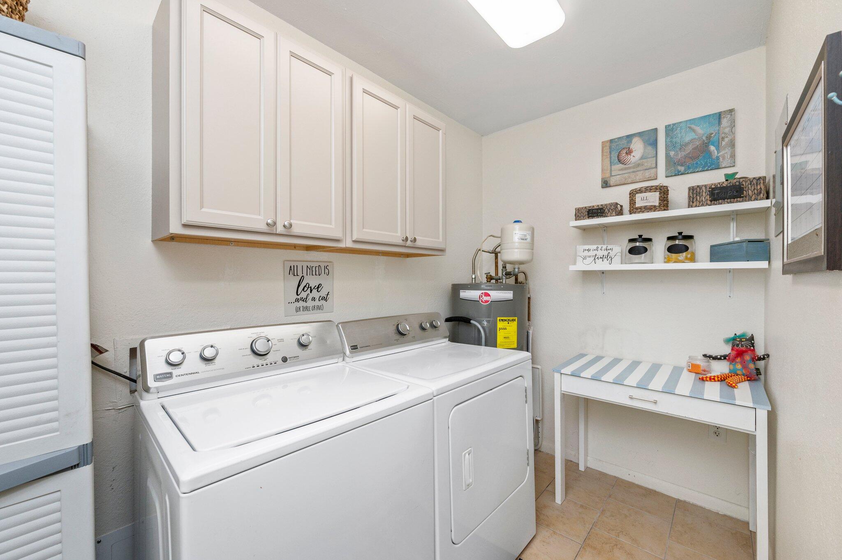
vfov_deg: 81.1
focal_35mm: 14
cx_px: 421
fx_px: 327
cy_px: 280
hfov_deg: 104.3
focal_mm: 14
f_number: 9
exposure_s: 1/60
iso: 320
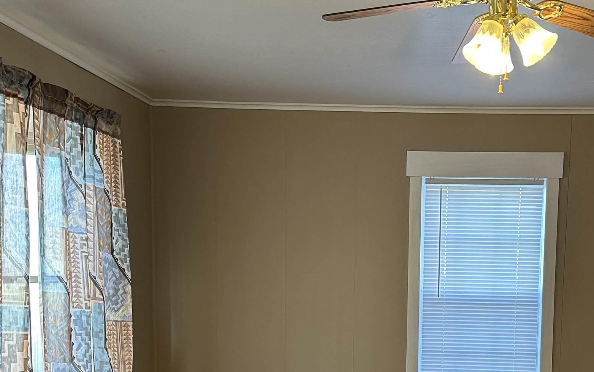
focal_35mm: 50
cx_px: 406
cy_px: 356
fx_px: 809
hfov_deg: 39.7
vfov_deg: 24.8
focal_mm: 6.86
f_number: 1.78
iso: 160
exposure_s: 1/60
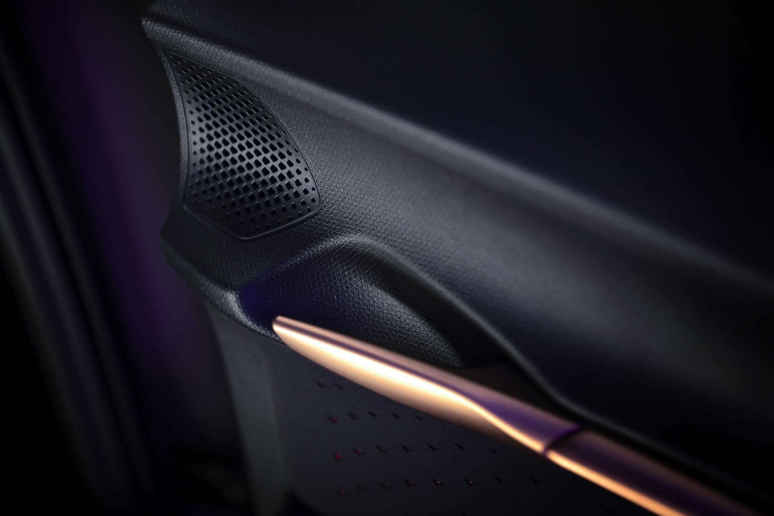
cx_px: 387
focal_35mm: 70
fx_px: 1505
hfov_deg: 28.8
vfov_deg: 19.5
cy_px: 258
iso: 1000
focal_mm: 70
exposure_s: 1/125
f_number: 4
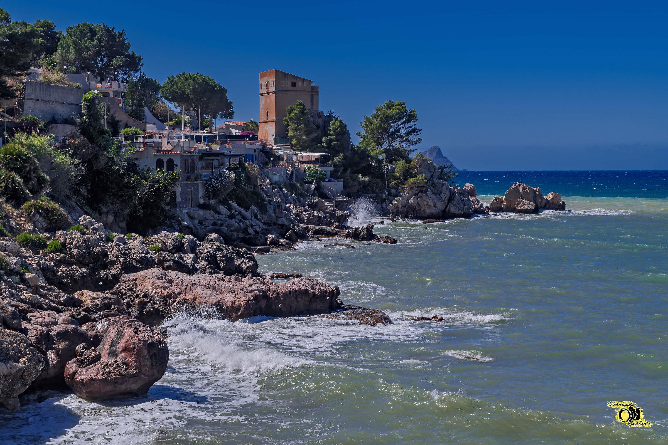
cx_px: 334
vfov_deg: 22.6
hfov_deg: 33.4
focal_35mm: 60
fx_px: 1113
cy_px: 222
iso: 80
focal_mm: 60
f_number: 16
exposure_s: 1/100
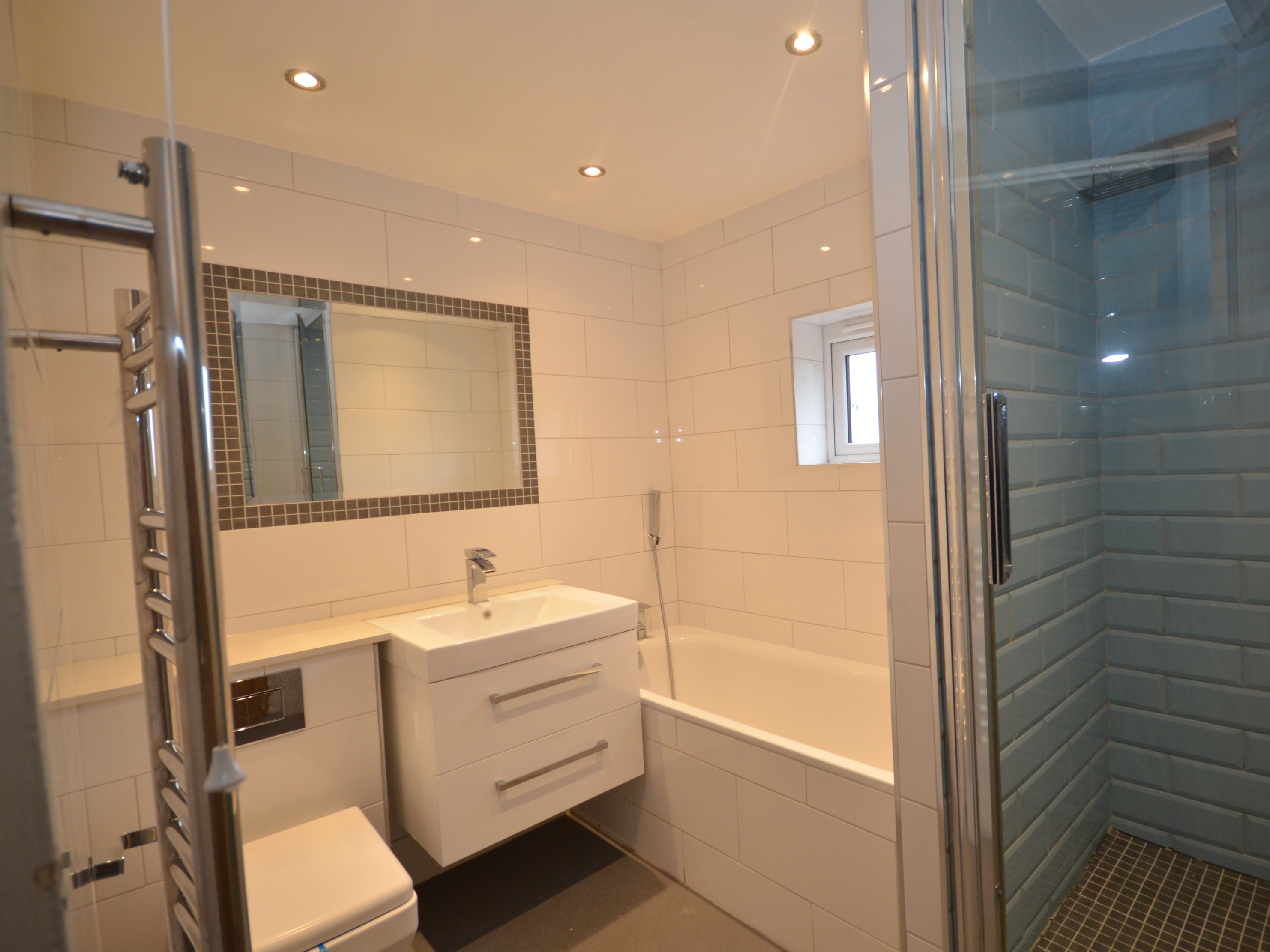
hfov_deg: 90.6
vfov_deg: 74.7
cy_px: 479
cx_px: 716
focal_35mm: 17
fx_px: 624
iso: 500
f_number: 4
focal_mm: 10
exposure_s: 1/60
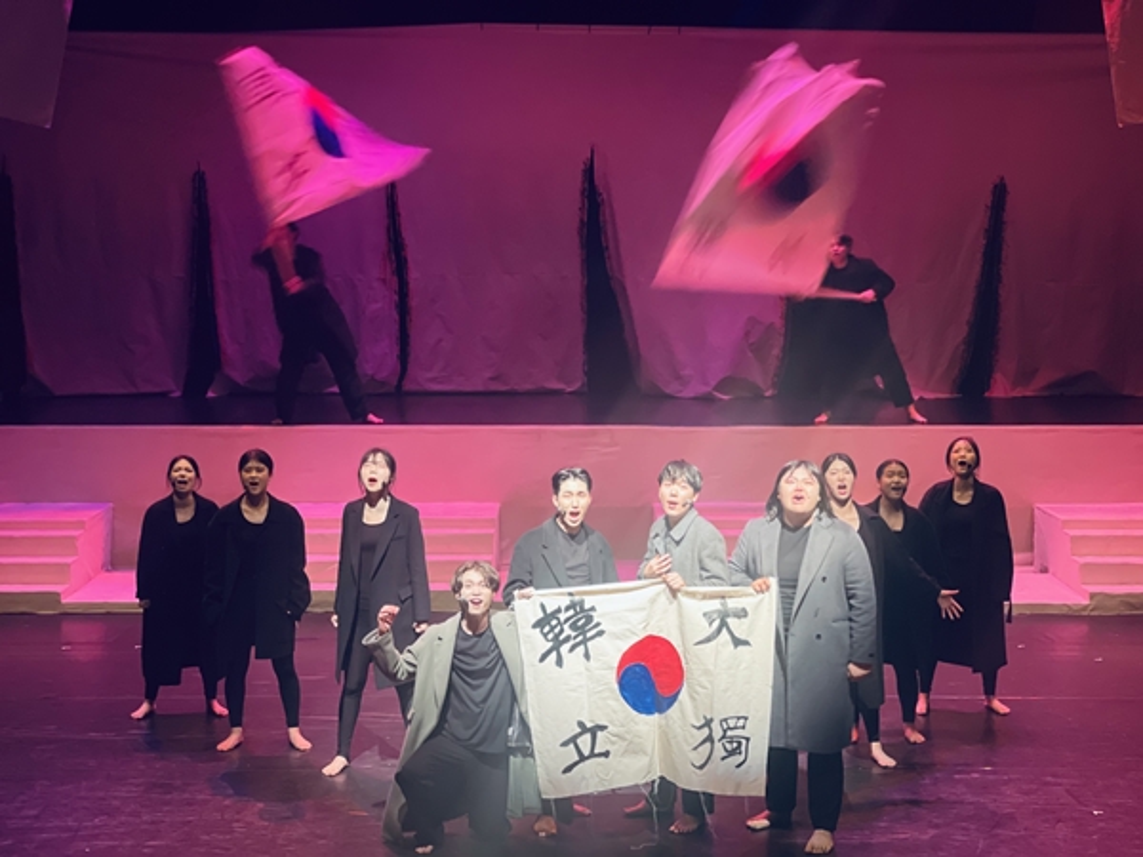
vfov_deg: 22.9
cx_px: 572
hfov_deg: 30.3
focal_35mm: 64
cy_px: 428
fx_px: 2113
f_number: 2.2
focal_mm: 7.5
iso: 320
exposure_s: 1/24
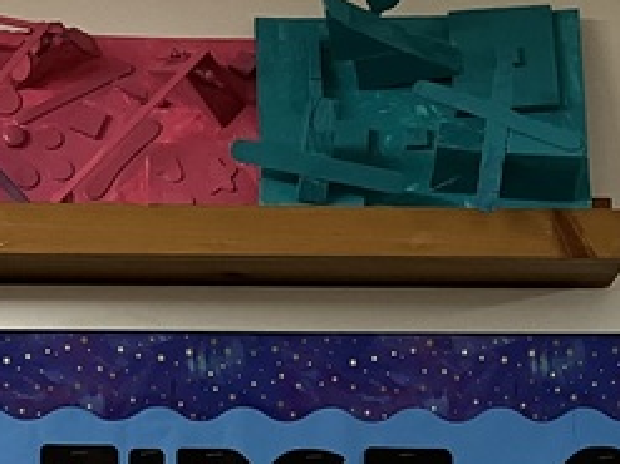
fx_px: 2077
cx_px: 389
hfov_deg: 17.0
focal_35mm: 116
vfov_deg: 11.4
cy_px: 941
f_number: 1.8
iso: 80
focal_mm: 3.99
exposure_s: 1/72
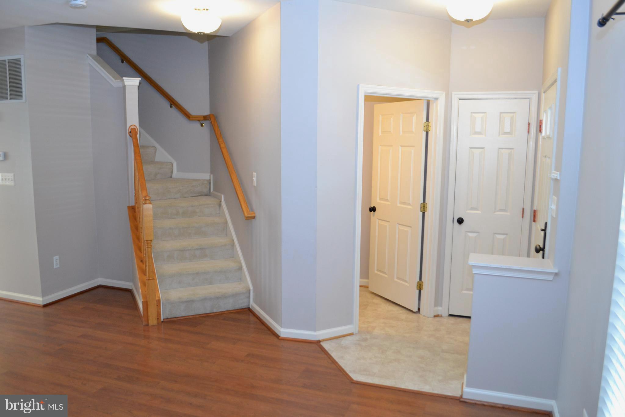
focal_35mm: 27
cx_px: 312
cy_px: 208
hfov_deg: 67.4
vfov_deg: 47.9
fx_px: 469
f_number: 3.5
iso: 800
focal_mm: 18
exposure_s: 1/60
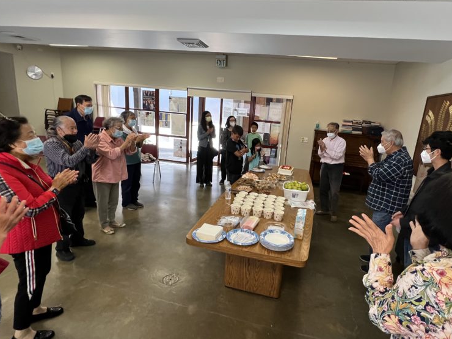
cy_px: 170
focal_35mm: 18
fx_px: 235
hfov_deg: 87.3
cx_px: 255
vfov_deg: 71.6
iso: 200
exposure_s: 1/120
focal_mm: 1.57
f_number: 1.8
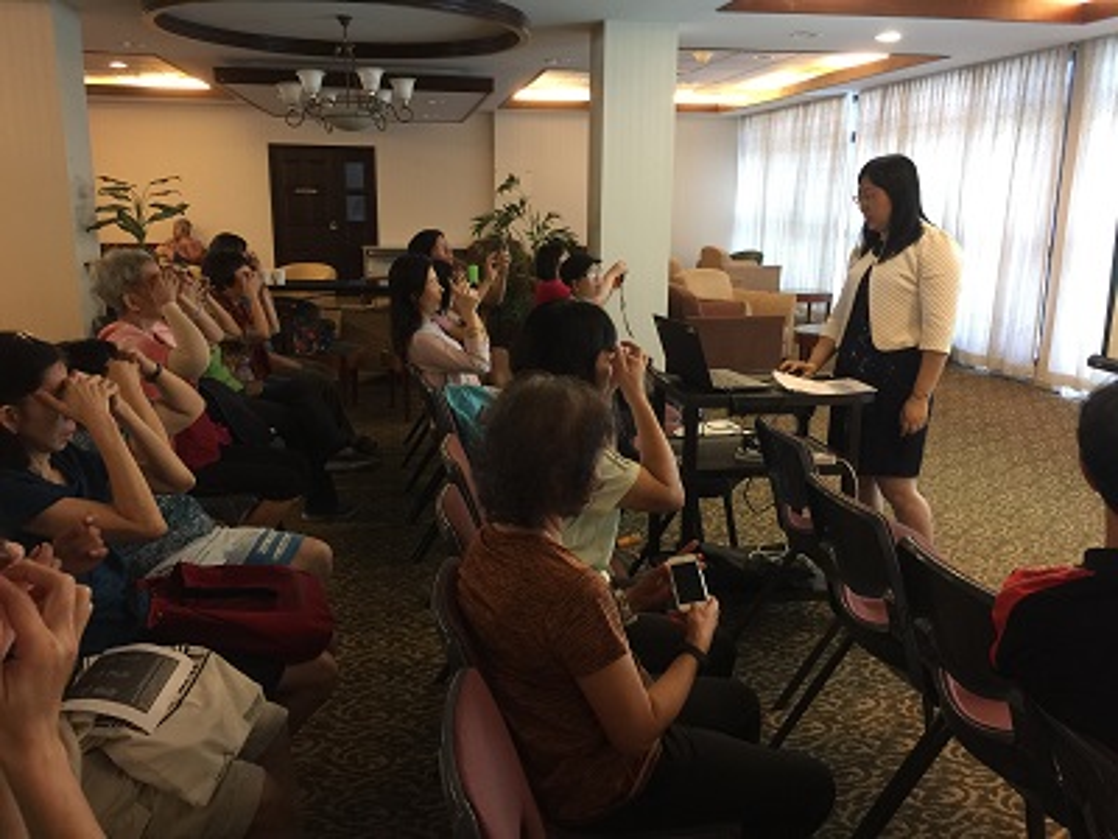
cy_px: 420
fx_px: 937
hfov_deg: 61.7
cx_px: 559
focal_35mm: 29
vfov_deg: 48.2
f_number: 2.2
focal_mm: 4.15
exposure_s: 1/10
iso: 100
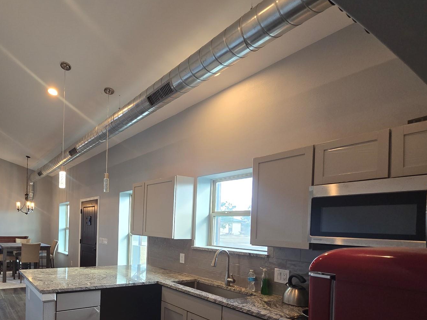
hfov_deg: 75.1
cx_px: 101
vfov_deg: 63.1
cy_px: 230
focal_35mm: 20
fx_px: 247
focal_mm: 2.2
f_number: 2.2
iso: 160
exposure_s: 1/60
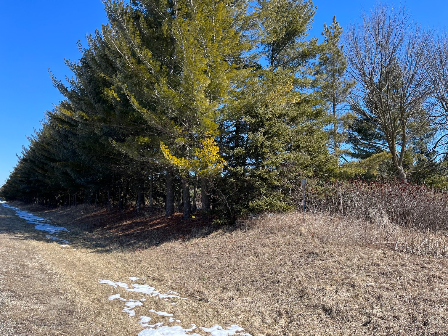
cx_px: 224
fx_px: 337
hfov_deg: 67.3
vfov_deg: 53.1
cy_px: 168
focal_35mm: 26
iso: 50
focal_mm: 5.1
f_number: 1.6
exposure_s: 1/1580
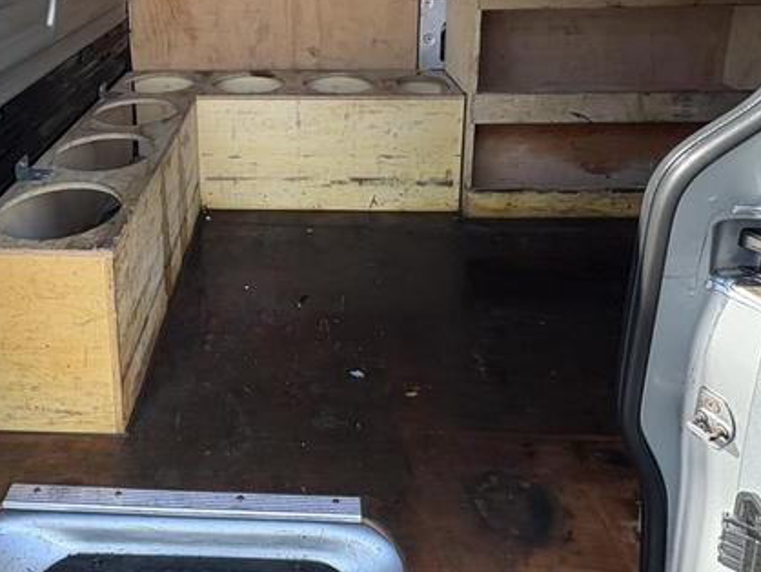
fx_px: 660
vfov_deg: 42.6
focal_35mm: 30
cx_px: 271
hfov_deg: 58.9
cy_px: 47
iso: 100
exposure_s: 1/135
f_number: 2.2
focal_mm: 2.22
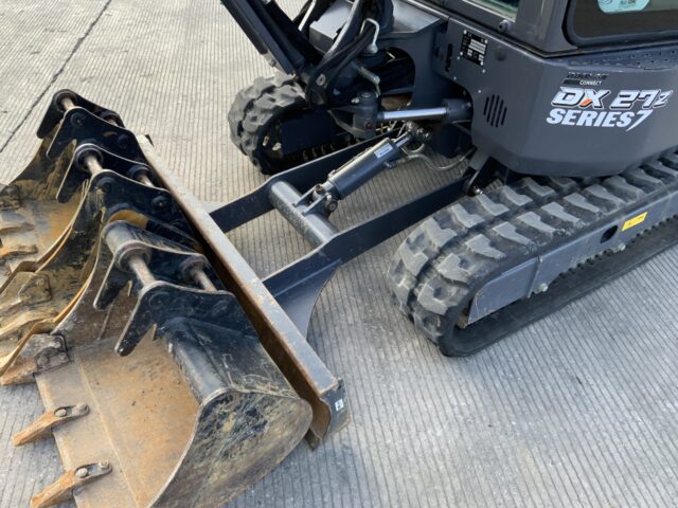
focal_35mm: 29
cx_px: 339
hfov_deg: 61.7
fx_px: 568
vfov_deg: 48.2
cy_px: 254
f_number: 1.8
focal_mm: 3
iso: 20
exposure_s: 1/122
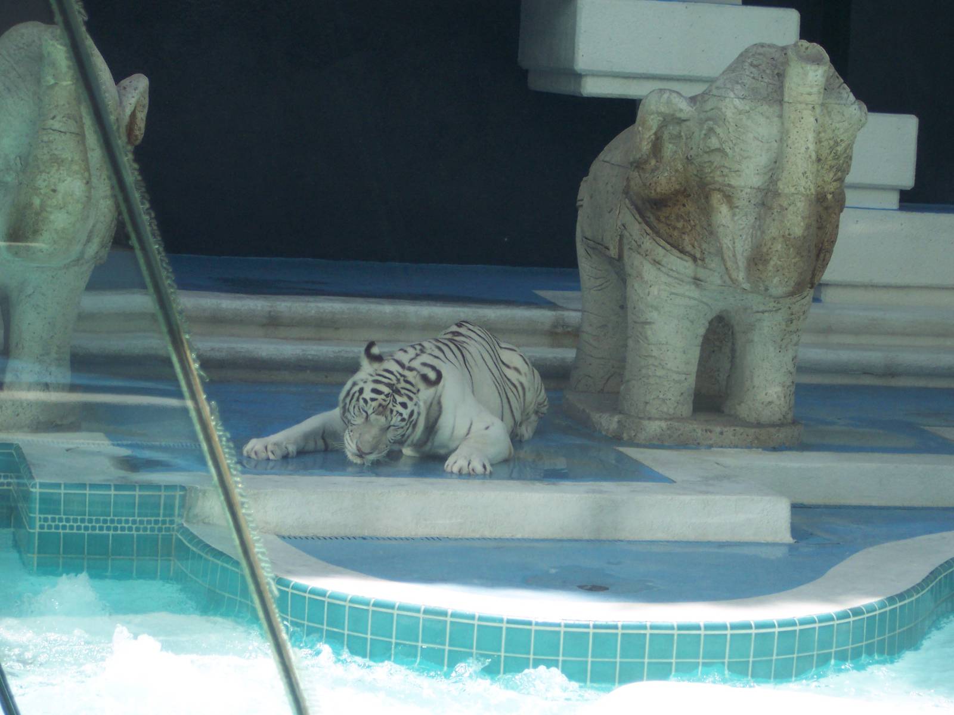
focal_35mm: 114
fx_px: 3140
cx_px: 477
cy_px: 358
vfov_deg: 13.0
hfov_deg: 17.3
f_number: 4.8
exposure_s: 1/350
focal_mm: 24
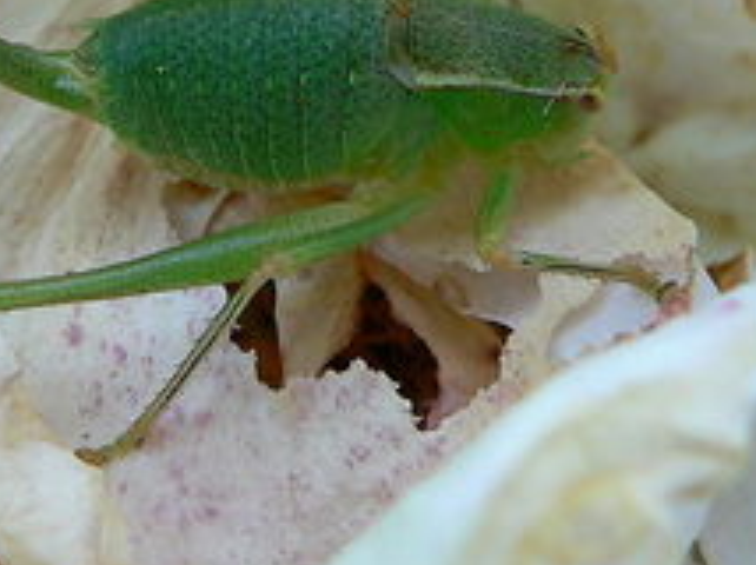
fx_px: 2203
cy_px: 162
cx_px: 226
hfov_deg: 19.4
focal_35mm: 101
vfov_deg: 14.6
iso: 100
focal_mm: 6
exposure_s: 1/80
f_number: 2.8
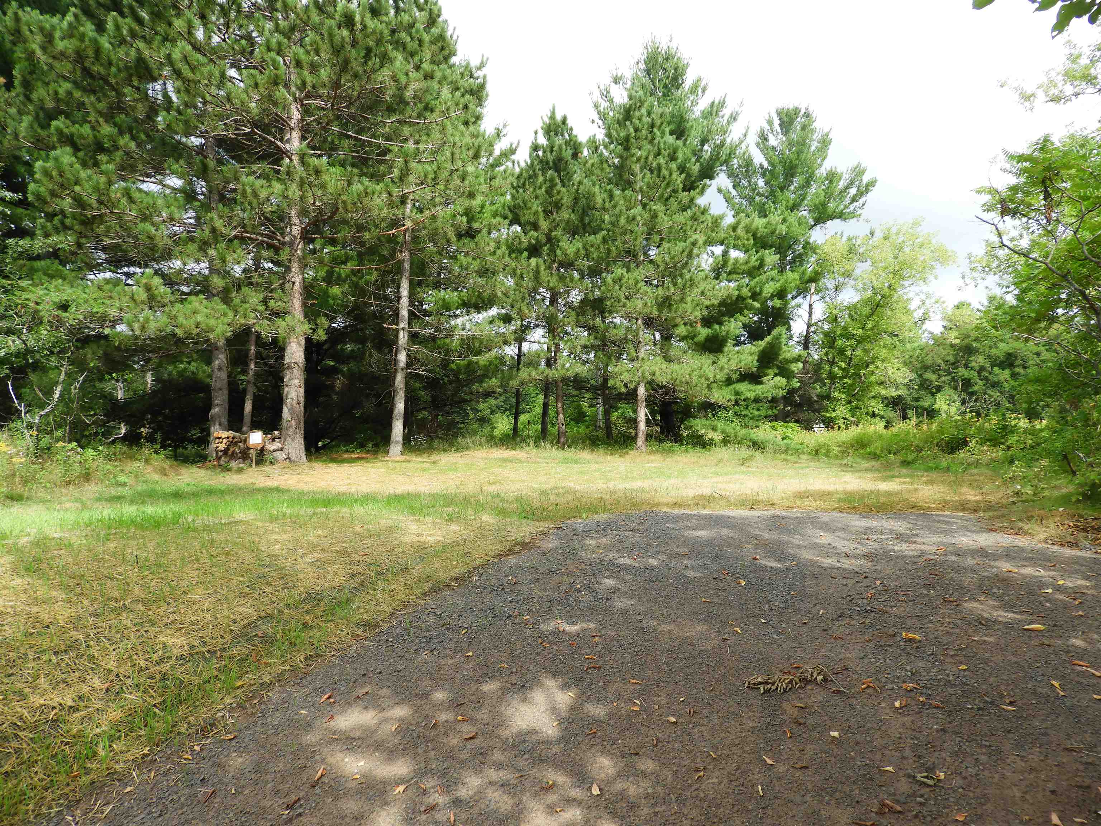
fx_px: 763
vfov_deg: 56.8
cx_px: 550
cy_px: 413
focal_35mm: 24
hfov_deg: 71.6
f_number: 3.3
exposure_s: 1/400
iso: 100
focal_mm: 4.3
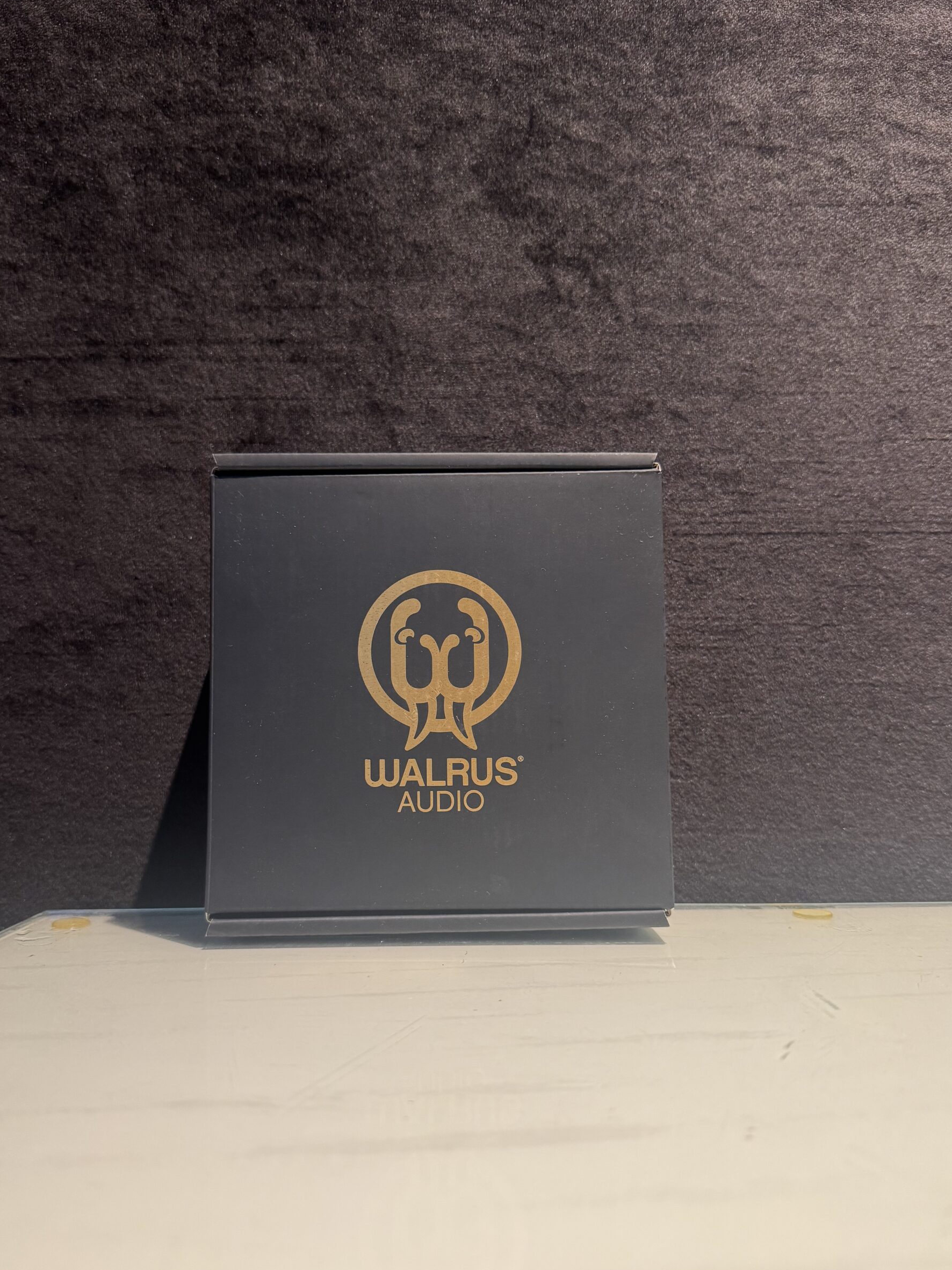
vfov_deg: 67.2
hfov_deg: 53.0
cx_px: 446
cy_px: 684
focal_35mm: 26
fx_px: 953
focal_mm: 6.76
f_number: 1.78
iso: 250
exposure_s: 1/60
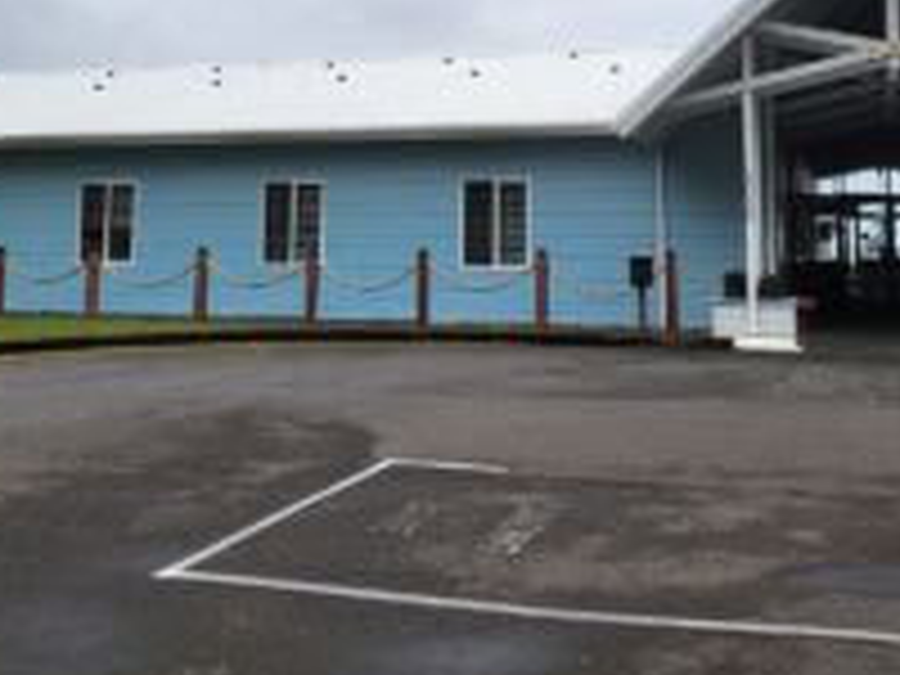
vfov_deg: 27.2
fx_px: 1352
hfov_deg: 36.8
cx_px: 436
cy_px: 86
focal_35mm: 52
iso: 40
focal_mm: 5.4
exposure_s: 1/1659
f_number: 1.8
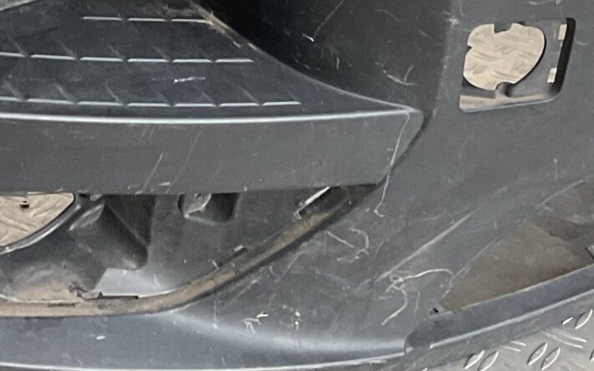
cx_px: 227
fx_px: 1797
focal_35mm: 111
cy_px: -181
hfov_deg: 18.7
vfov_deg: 11.3
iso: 64
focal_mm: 3
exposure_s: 1/50
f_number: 1.8
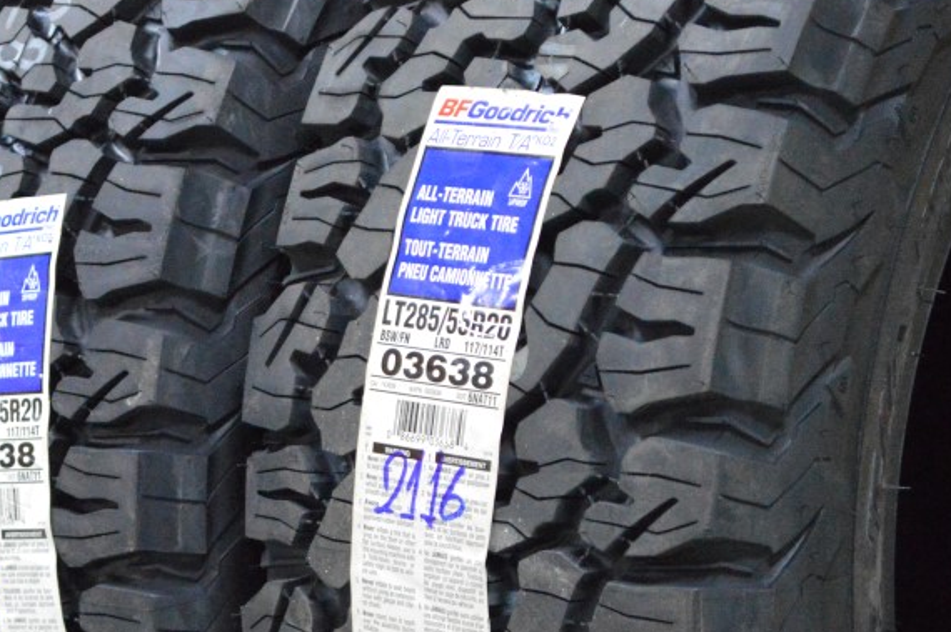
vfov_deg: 9.4
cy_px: 429
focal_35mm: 146
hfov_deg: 14.0
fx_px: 3853
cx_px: 118
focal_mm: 48
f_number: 5.6
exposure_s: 1/40
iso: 6400
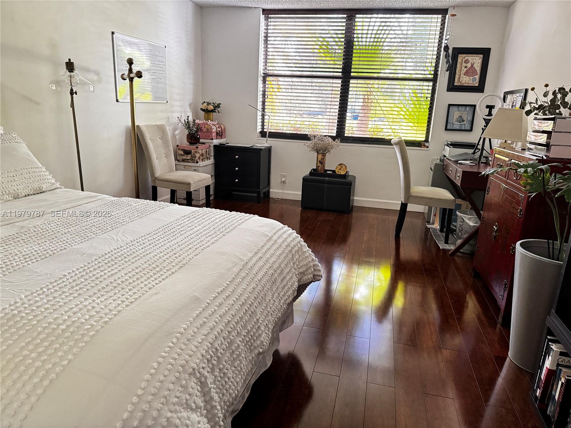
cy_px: 214
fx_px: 396
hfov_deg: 71.6
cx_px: 286
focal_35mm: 24
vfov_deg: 56.8
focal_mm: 6.76
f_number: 1.78
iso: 800
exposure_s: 1/60
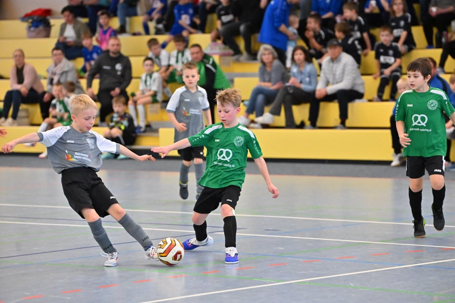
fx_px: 2085
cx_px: 228
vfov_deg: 8.3
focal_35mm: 165
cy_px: 152
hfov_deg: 12.5
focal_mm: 165
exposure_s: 1/1000
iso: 8000
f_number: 3.5
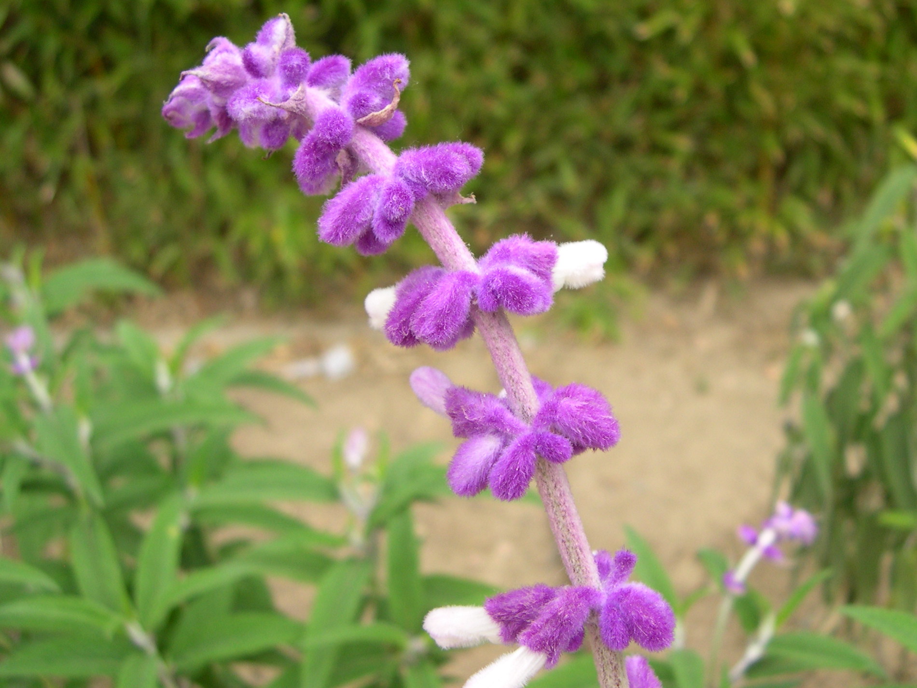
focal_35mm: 38
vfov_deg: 37.7
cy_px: 344
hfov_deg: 49.0
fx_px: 1007
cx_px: 458
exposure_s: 1/416
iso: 100
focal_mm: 8
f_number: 2.8
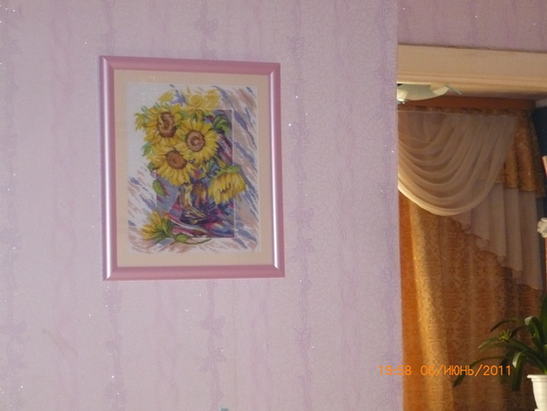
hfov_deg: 18.7
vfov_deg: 14.1
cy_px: 206
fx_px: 1660
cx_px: 274
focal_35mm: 105
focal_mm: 17.4
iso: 400
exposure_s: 1/30
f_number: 5
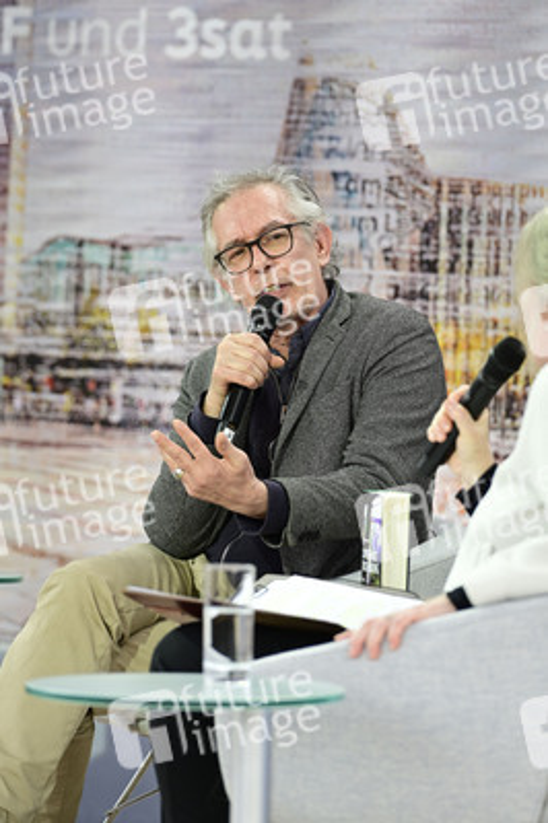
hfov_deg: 6.9
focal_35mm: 200
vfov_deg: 10.3
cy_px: 412
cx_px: 274
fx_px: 4574
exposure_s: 1/320
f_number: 4
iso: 640
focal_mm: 200
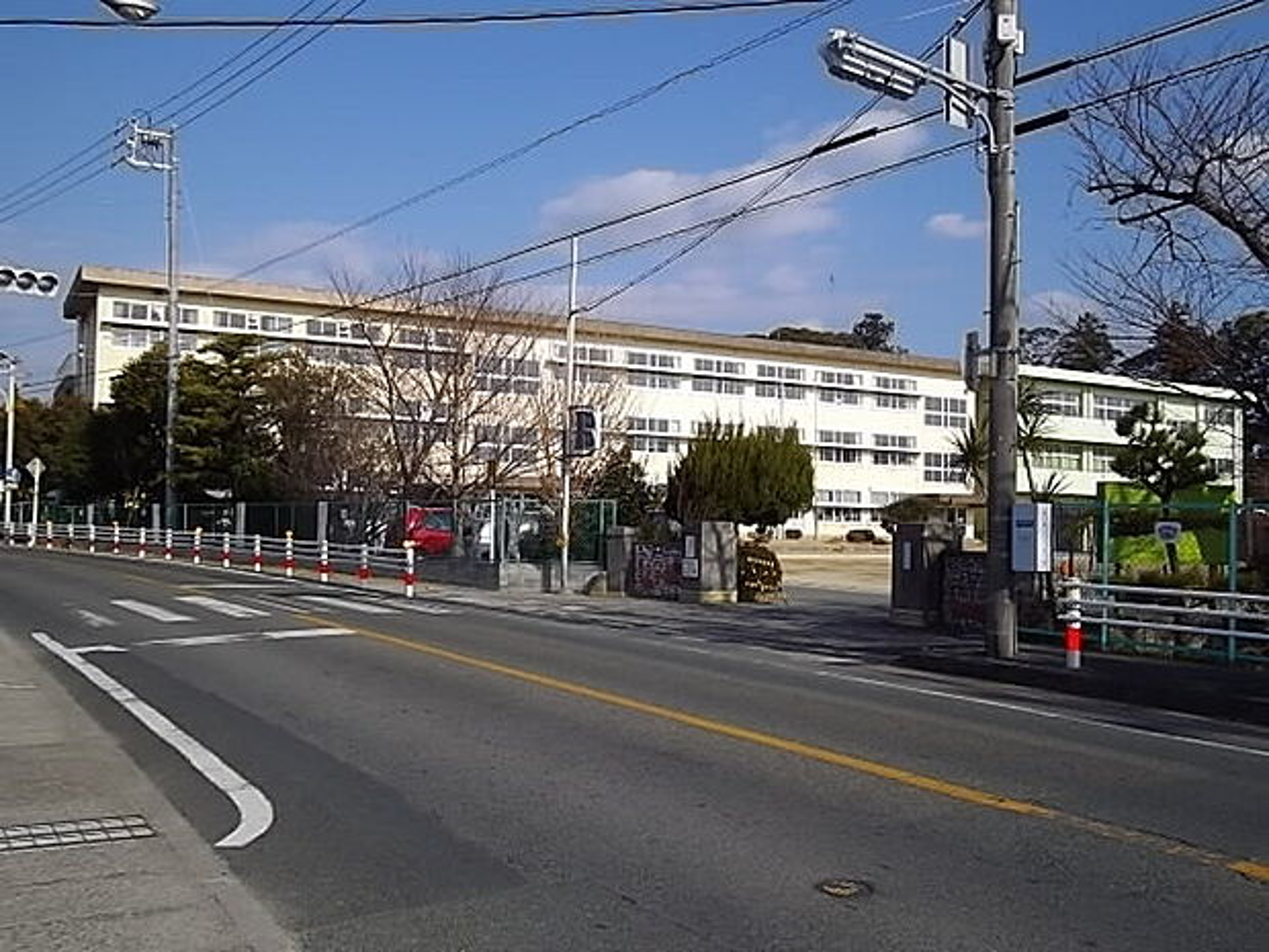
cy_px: 476
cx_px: 634
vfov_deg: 44.2
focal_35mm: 32
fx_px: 1173
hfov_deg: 56.8
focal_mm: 5.8
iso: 120
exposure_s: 1/1280
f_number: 3.5
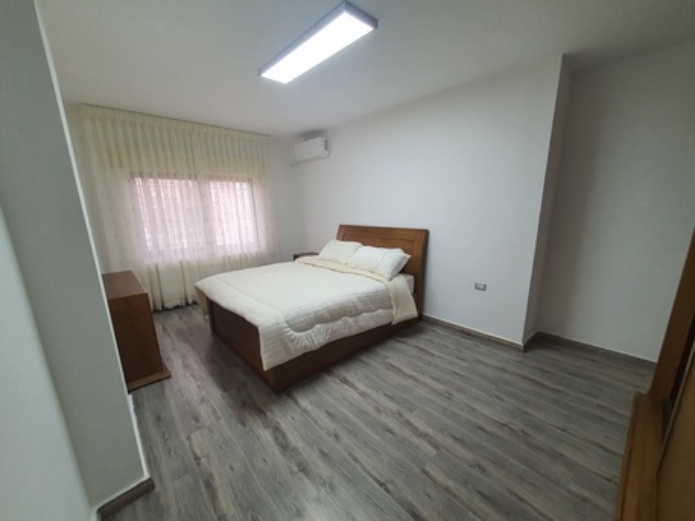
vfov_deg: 89.9
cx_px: 348
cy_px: 260
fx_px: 261
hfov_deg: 106.2
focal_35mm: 13
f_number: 2.2
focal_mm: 1.8
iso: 125
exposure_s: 1/50
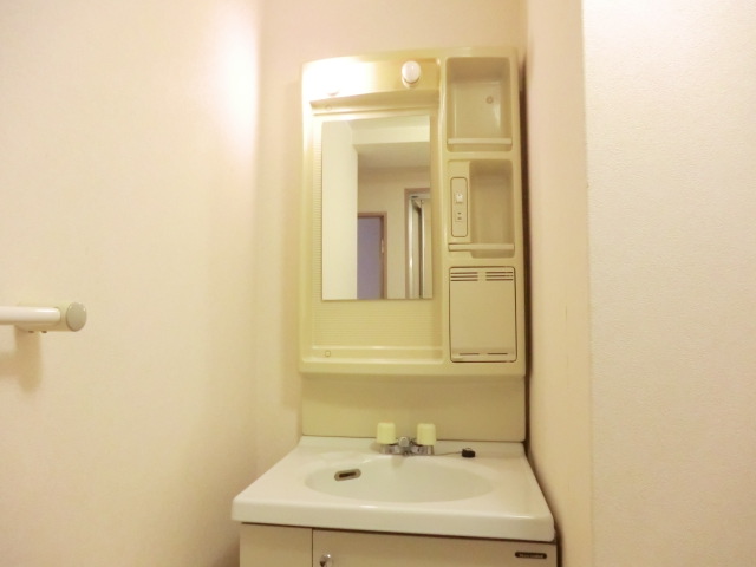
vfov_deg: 56.8
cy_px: 284
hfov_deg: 71.6
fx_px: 524
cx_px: 378
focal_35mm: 24
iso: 800
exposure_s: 1/50
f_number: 3.2
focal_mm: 4.3
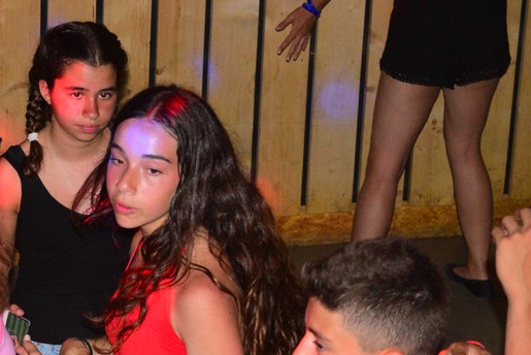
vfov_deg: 9.2
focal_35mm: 149
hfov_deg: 13.6
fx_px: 2199
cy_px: 261
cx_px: 36
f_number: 5.6
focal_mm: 50
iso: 3200
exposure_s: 1/200
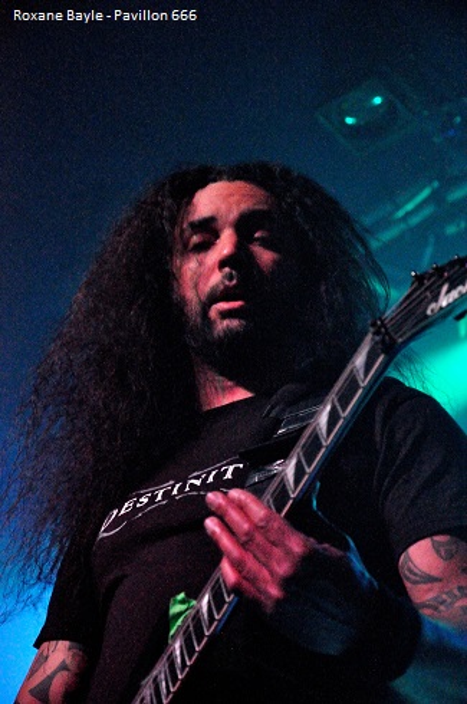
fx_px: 2197
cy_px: 352
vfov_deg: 18.2
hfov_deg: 12.1
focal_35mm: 112
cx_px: 234
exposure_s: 1/60
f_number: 5.3
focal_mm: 75
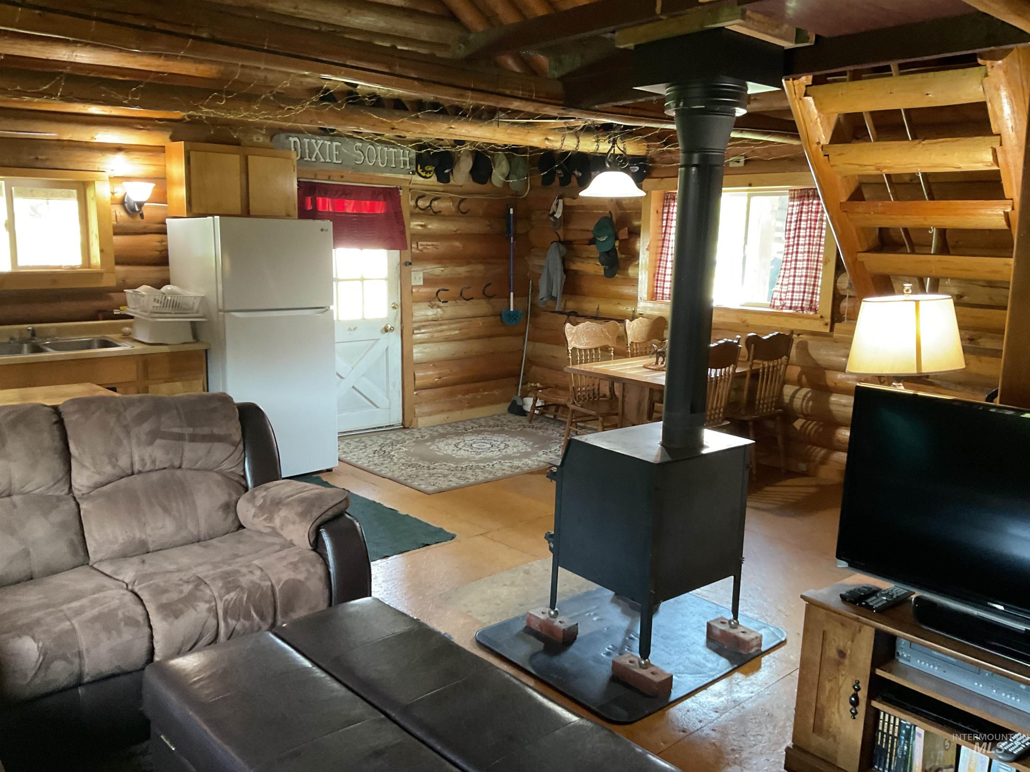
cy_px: 386
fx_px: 863
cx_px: 515
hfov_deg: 61.7
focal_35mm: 29
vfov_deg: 48.2
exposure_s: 1/40
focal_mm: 3
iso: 250
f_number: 1.8
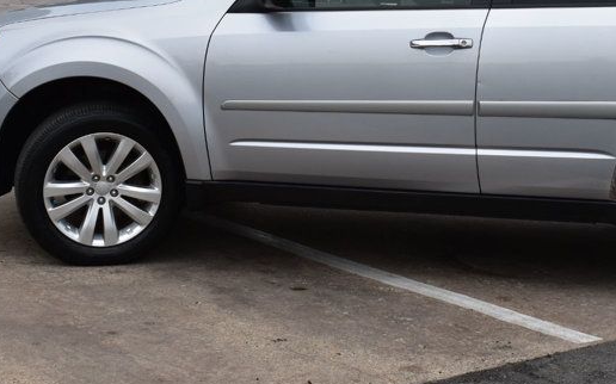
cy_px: 92
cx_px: 407
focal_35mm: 88
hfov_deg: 23.5
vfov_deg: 14.8
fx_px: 1477
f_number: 8
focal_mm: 29
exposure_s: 1/60
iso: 400
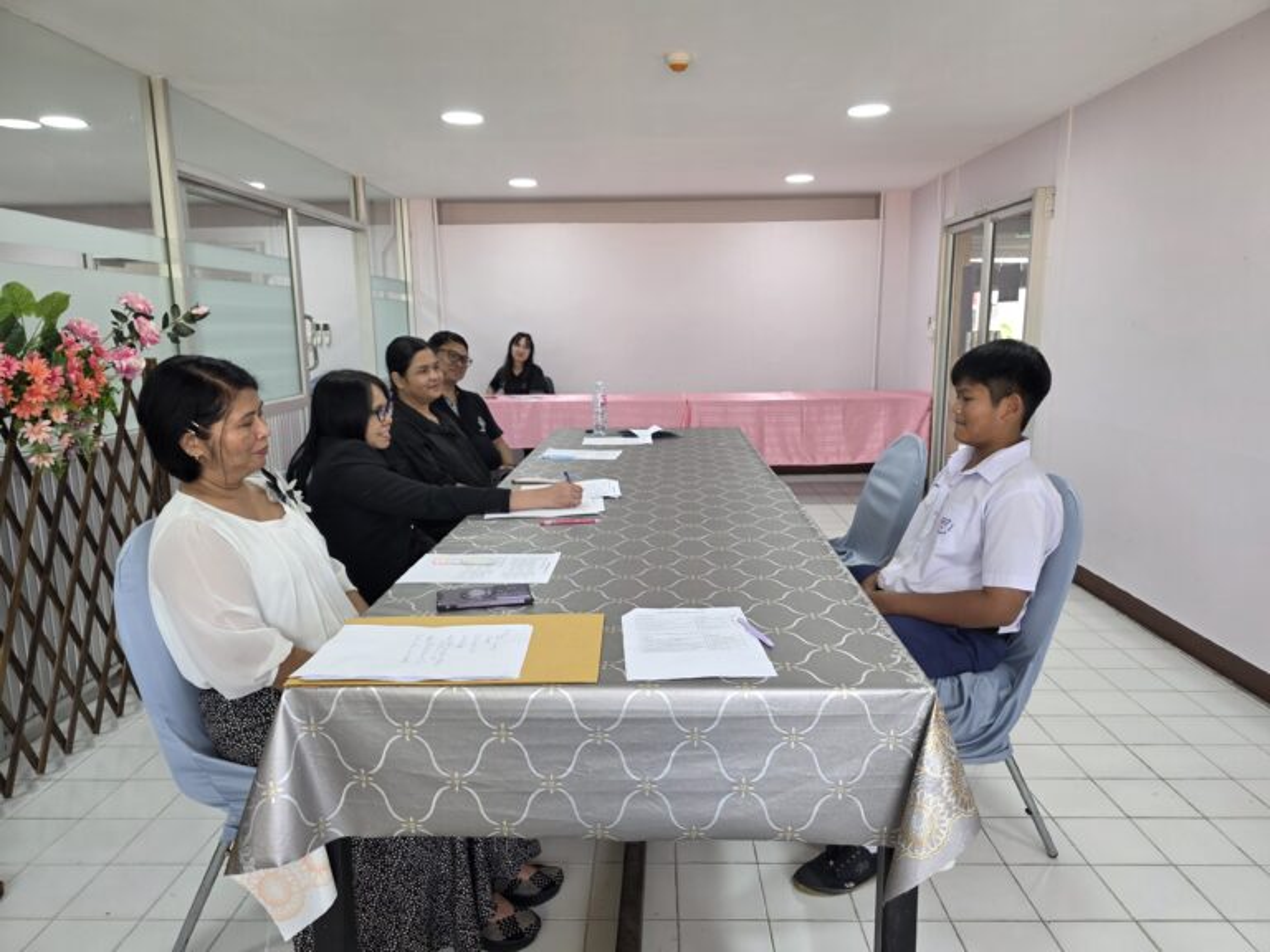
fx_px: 844
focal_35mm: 23
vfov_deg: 58.9
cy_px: 476
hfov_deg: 73.9
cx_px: 635
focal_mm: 6.3
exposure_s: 1/100
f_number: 1.7
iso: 64
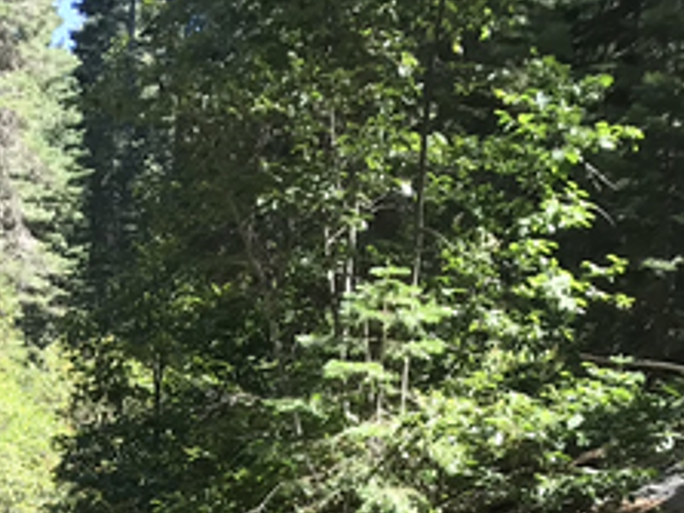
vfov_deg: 15.7
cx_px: -34
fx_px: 1738
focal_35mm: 88
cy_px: 726
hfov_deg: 21.3
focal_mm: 3.99
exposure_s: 1/294
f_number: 1.8
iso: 20
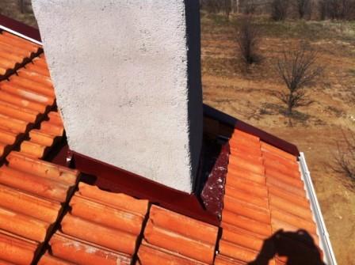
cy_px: 132
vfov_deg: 40.6
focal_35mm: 35
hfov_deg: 52.7
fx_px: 359
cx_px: 178
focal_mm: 3.85
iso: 80
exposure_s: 1/2742
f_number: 2.8
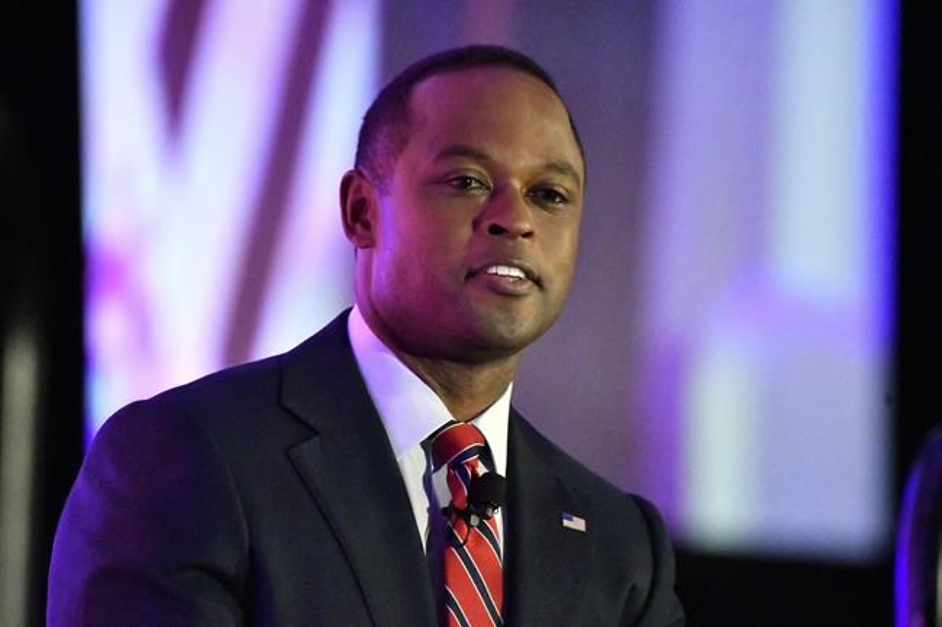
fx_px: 21581
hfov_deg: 2.5
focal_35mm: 825
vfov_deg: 1.7
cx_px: 471
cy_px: 314
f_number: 5.6
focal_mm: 550
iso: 25600
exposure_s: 1/800
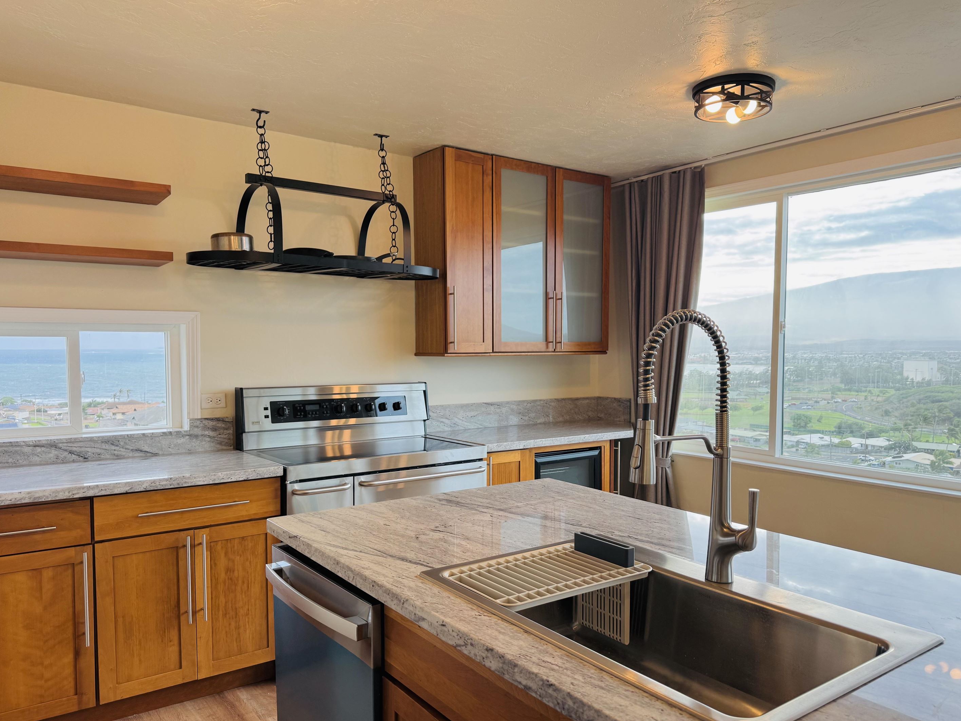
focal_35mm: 26
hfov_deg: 67.3
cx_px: 488
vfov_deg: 53.0
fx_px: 722
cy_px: 384
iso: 64
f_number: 1.78
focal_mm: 6.76
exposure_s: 1/203
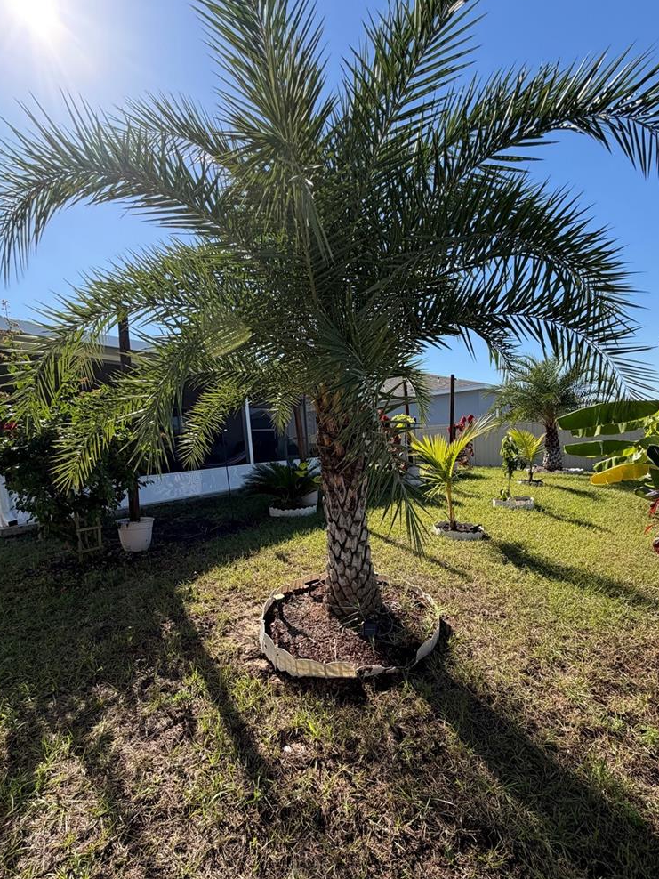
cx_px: 318
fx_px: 432
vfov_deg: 90.4
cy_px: 505
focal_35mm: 17
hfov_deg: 74.7
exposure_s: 1/770
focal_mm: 2.22
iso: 40
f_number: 2.2
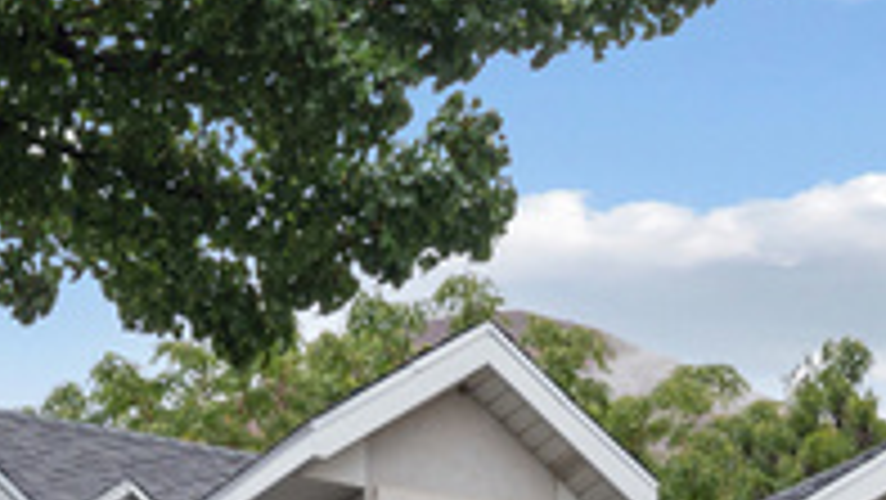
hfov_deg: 16.0
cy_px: 1329
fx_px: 3143
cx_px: 549
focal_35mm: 134
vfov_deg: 8.1
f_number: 8
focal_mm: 24.5
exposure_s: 1/40
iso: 800
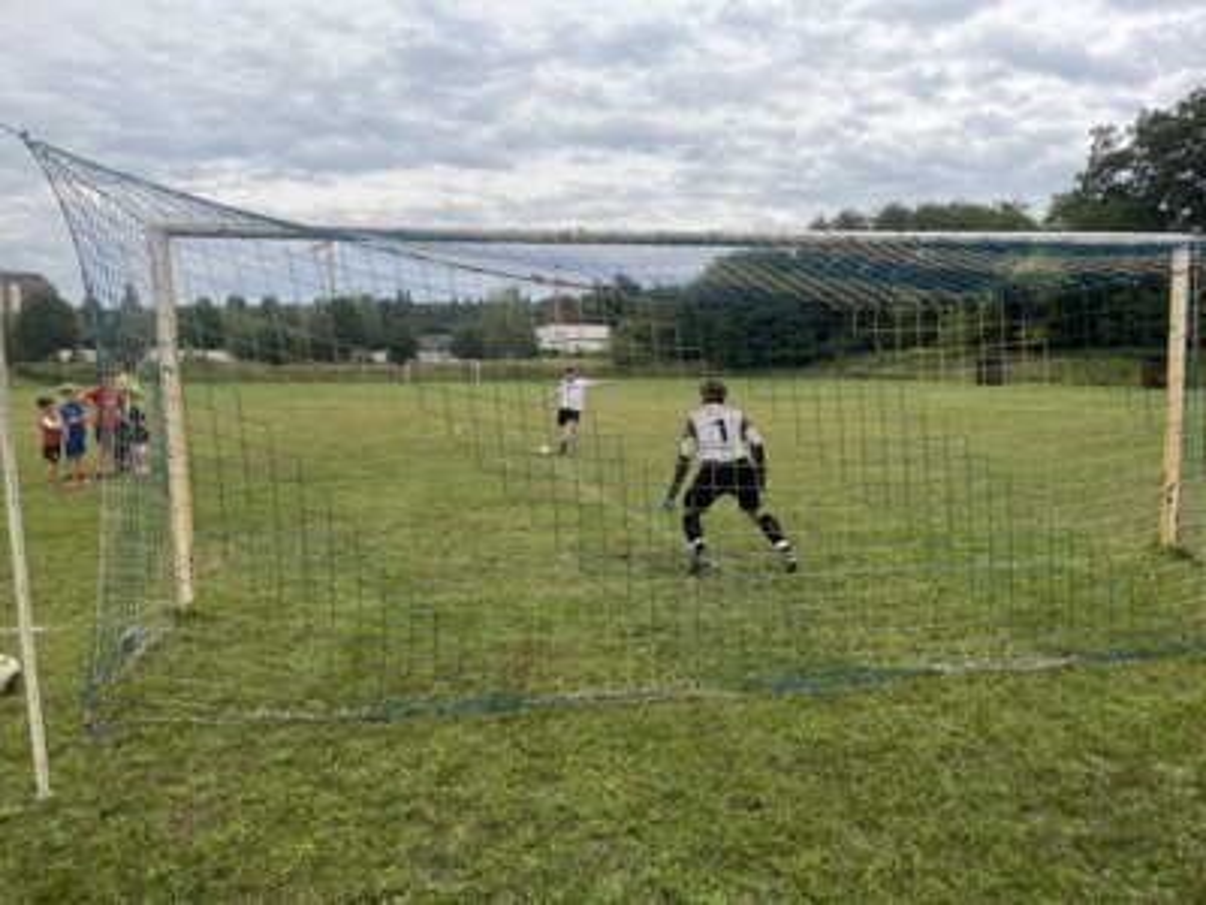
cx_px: 603
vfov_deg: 53.1
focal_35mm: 26
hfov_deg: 67.3
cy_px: 452
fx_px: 906
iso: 50
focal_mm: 5.1
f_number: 1.6
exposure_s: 1/718
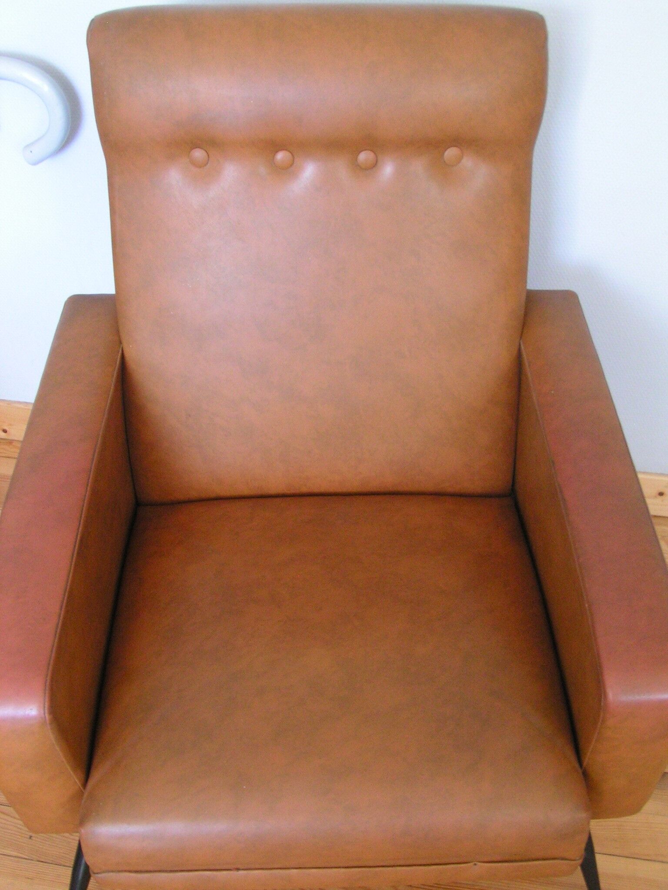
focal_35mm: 38
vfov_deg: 49.0
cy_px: 445
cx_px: 334
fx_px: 978
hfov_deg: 37.7
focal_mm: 5.8
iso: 200
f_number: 5.6
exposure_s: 1/15
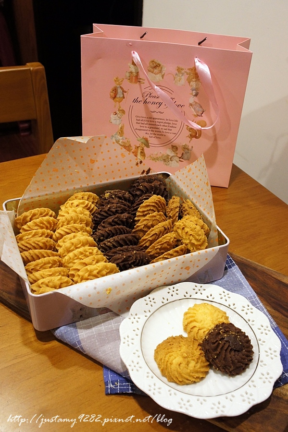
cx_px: 144
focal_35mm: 36
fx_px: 432
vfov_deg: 53.2
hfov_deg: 36.8
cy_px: 216
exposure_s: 1/15
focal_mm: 24
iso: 1600
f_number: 8
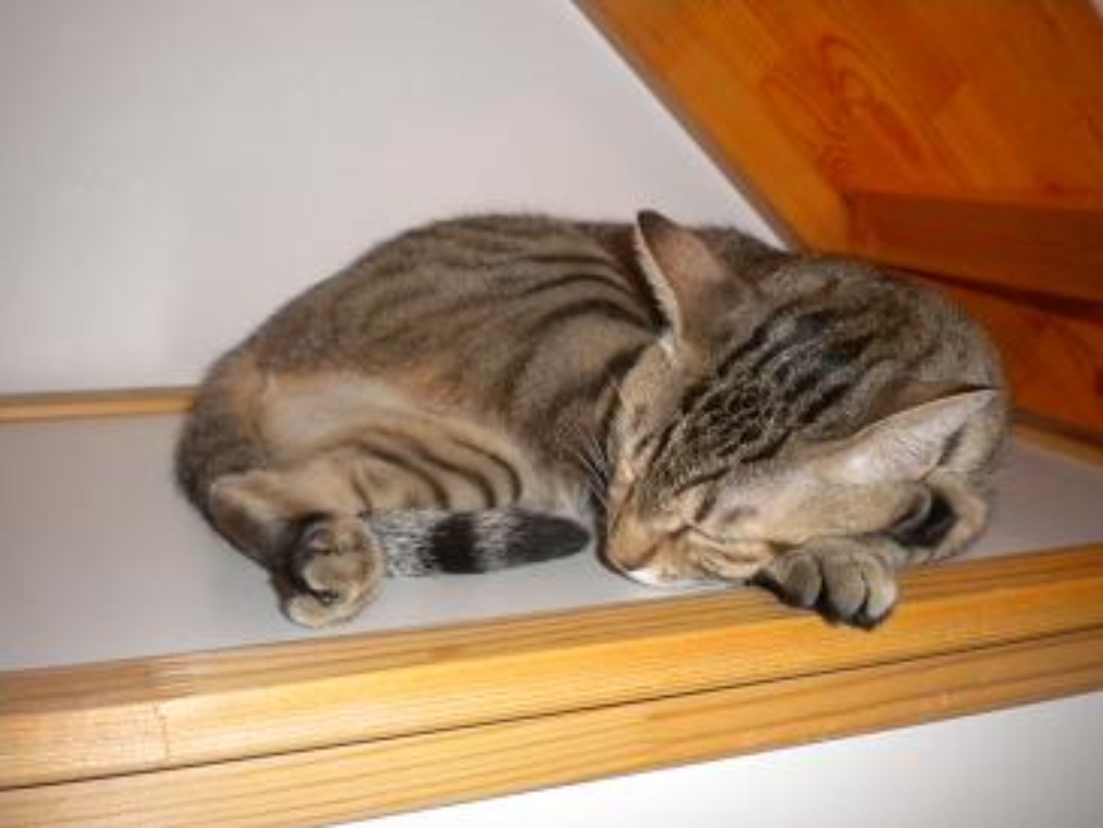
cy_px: 414
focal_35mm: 41
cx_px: 552
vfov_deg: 35.2
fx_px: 1307
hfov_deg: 45.8
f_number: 4.9
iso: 400
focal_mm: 7.4
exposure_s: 1/30
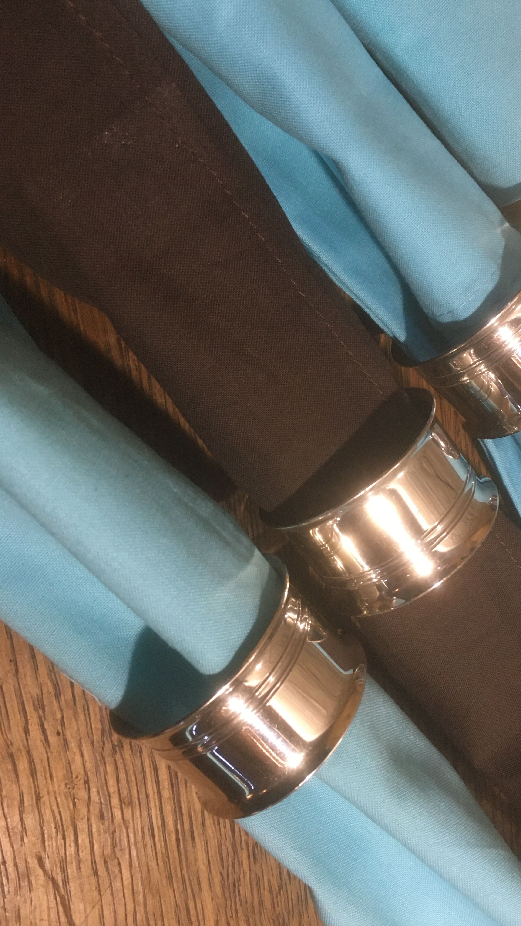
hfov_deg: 36.4
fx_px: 786
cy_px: 468
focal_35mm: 32
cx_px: 340
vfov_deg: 61.0
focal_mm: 4.15
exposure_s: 1/20
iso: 200
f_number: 2.2
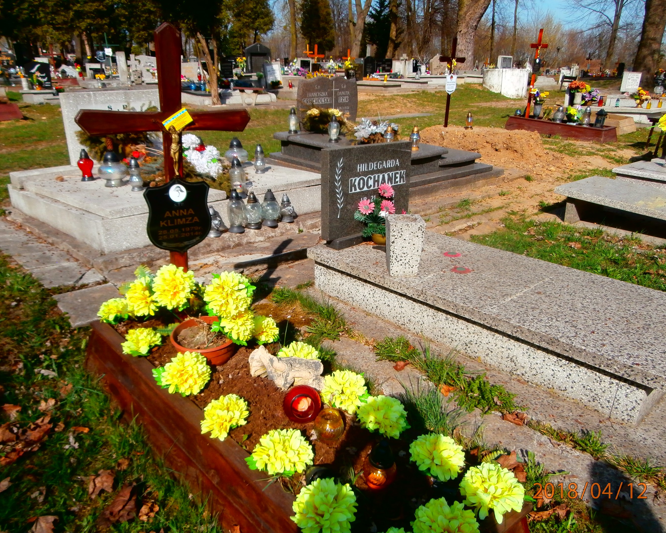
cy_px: 272
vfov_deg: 54.9
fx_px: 513
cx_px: 320
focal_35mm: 26
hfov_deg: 66.0
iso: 100
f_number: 3
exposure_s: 1/1250
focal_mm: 4.2
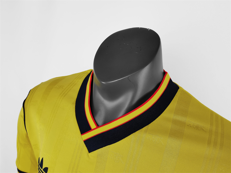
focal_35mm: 32
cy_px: 86
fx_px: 214
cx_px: 116
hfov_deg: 56.8
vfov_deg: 44.2
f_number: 1.8
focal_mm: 5.58
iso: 200
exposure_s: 1/100
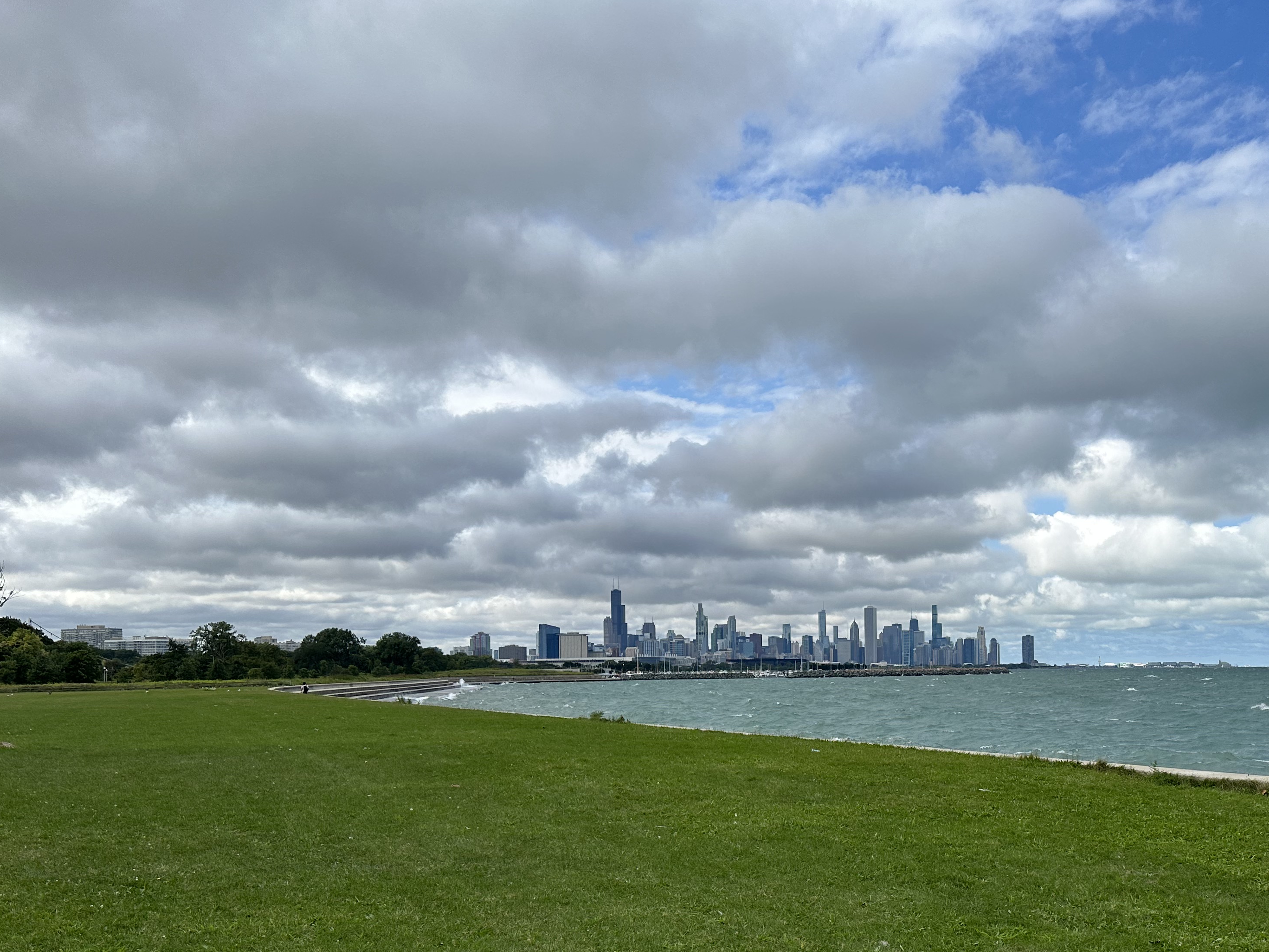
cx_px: 821
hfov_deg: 54.5
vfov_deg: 42.3
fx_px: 1210
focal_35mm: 33
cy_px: 646
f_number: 1.78
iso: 80
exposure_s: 1/5525
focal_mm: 6.86
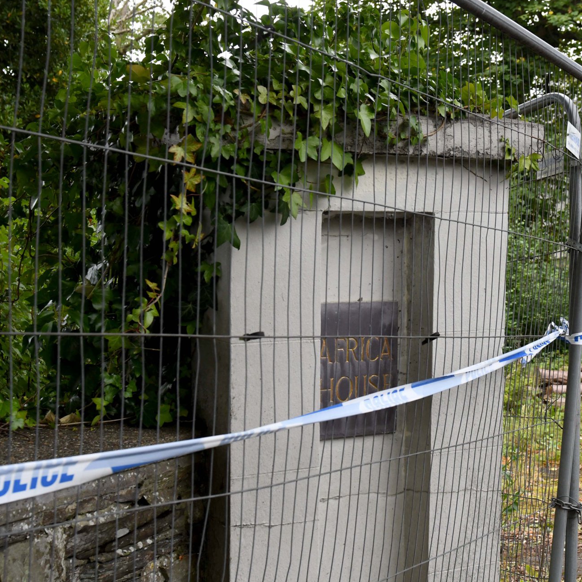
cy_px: 280
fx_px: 1116
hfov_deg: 29.0
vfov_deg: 29.2
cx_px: 396
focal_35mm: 59
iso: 1000
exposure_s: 1/500
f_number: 4.5
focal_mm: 29
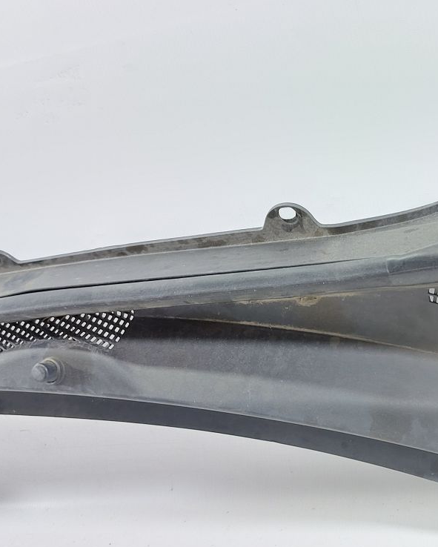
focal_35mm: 44
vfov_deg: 42.0
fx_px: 713
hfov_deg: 33.1
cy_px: 278
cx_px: 356
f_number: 1.8
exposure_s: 1/33
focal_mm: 5.23
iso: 200
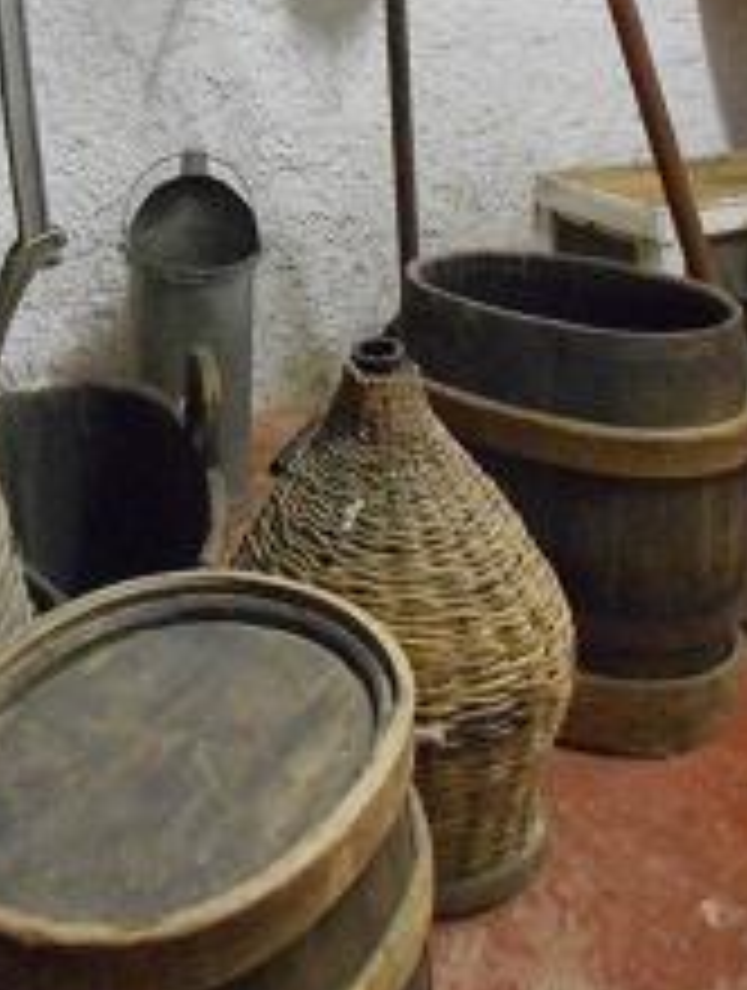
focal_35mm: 58
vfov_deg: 30.7
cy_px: -7
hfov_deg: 24.7
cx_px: 90
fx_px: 1662
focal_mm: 4.5
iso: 800
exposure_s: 1/6
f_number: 3.7
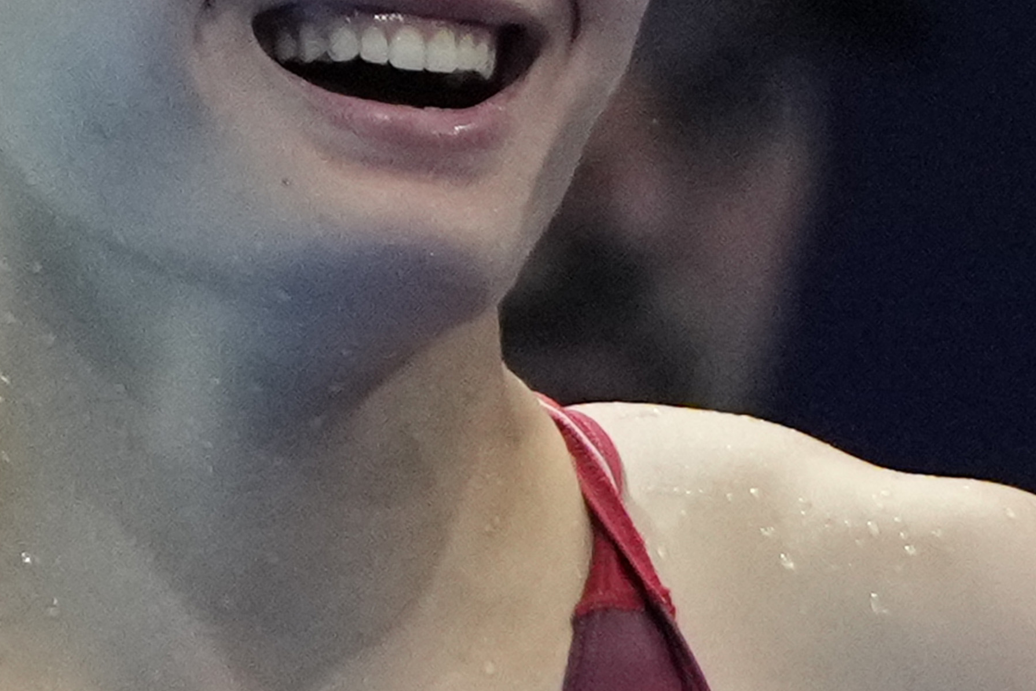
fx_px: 22792
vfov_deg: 1.7
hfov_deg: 2.6
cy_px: 715
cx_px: 300
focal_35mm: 792
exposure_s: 1/1250
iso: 3200
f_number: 2.8
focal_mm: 164
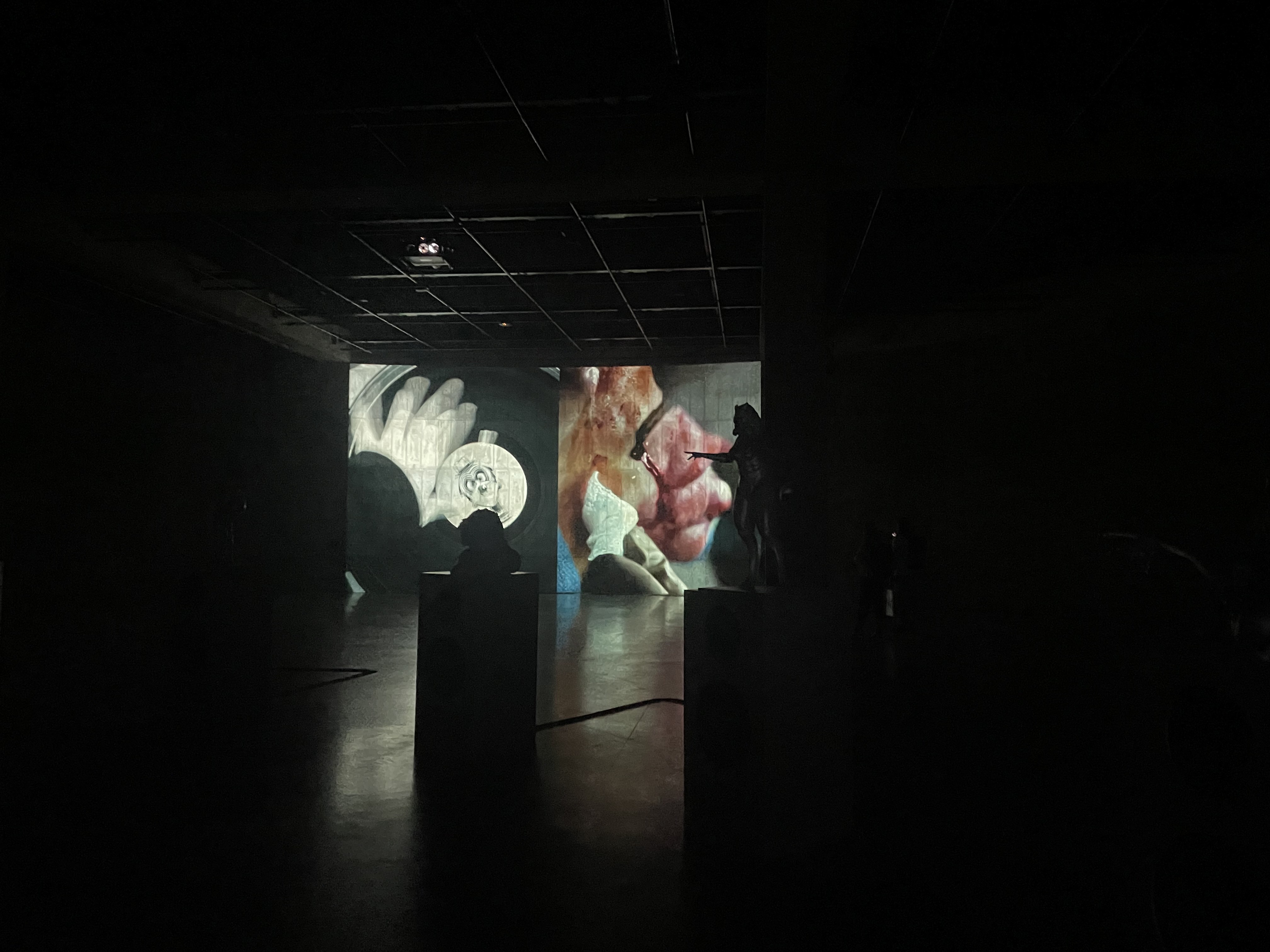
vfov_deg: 53.1
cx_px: 635
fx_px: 954
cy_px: 476
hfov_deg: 67.3
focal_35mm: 26
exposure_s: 1/15
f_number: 1.6
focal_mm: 4.2
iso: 2500
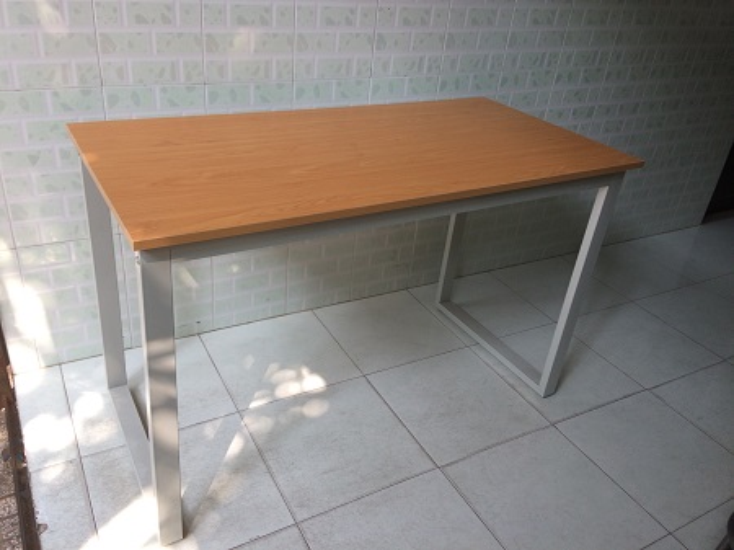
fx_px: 615
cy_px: 275
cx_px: 367
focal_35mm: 29
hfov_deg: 61.7
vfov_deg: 48.2
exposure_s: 1/129
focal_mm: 4.15
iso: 32
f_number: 2.2
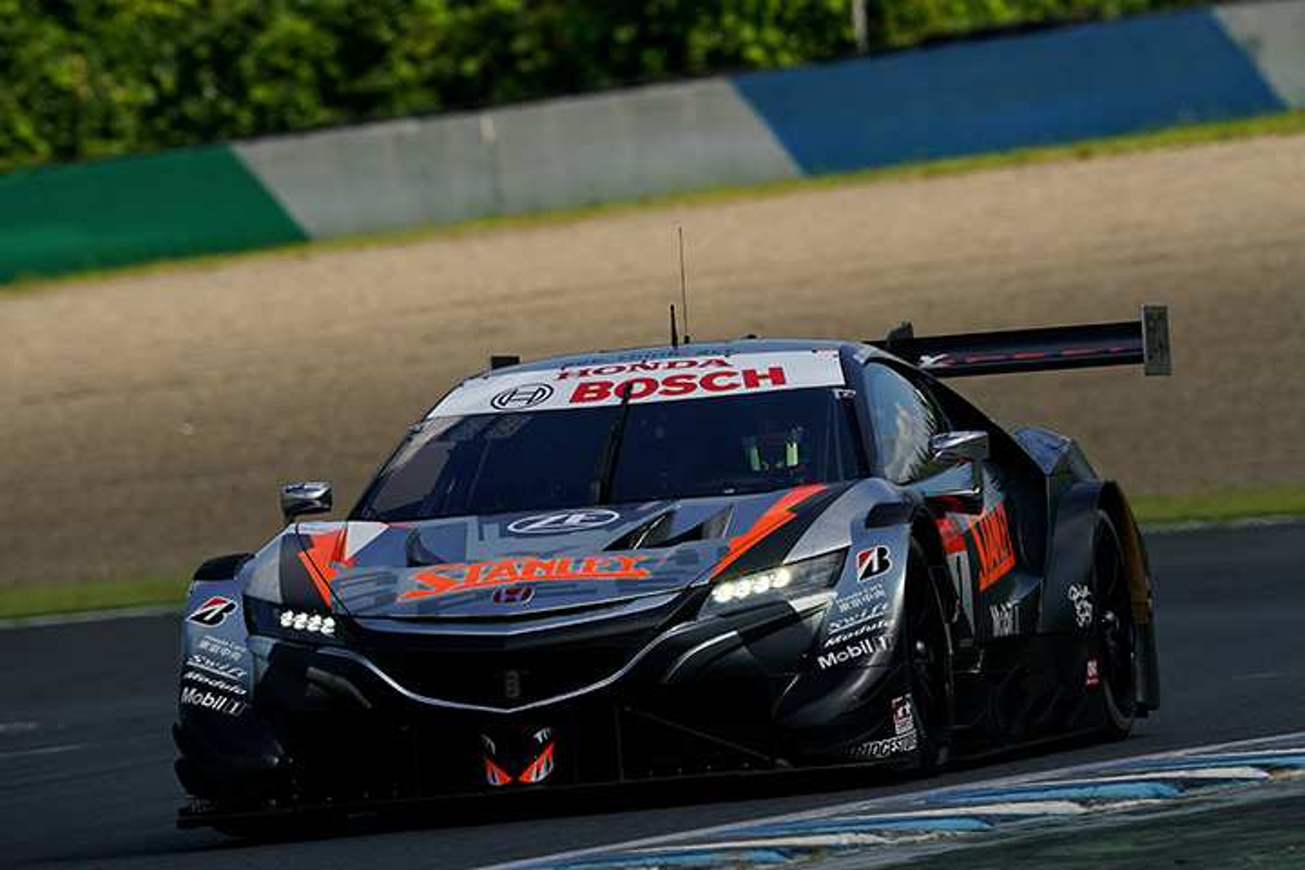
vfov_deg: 2.9
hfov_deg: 4.3
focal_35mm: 478
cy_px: 435
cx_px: 652
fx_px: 17326
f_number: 9
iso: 200
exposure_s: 1/640
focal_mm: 478
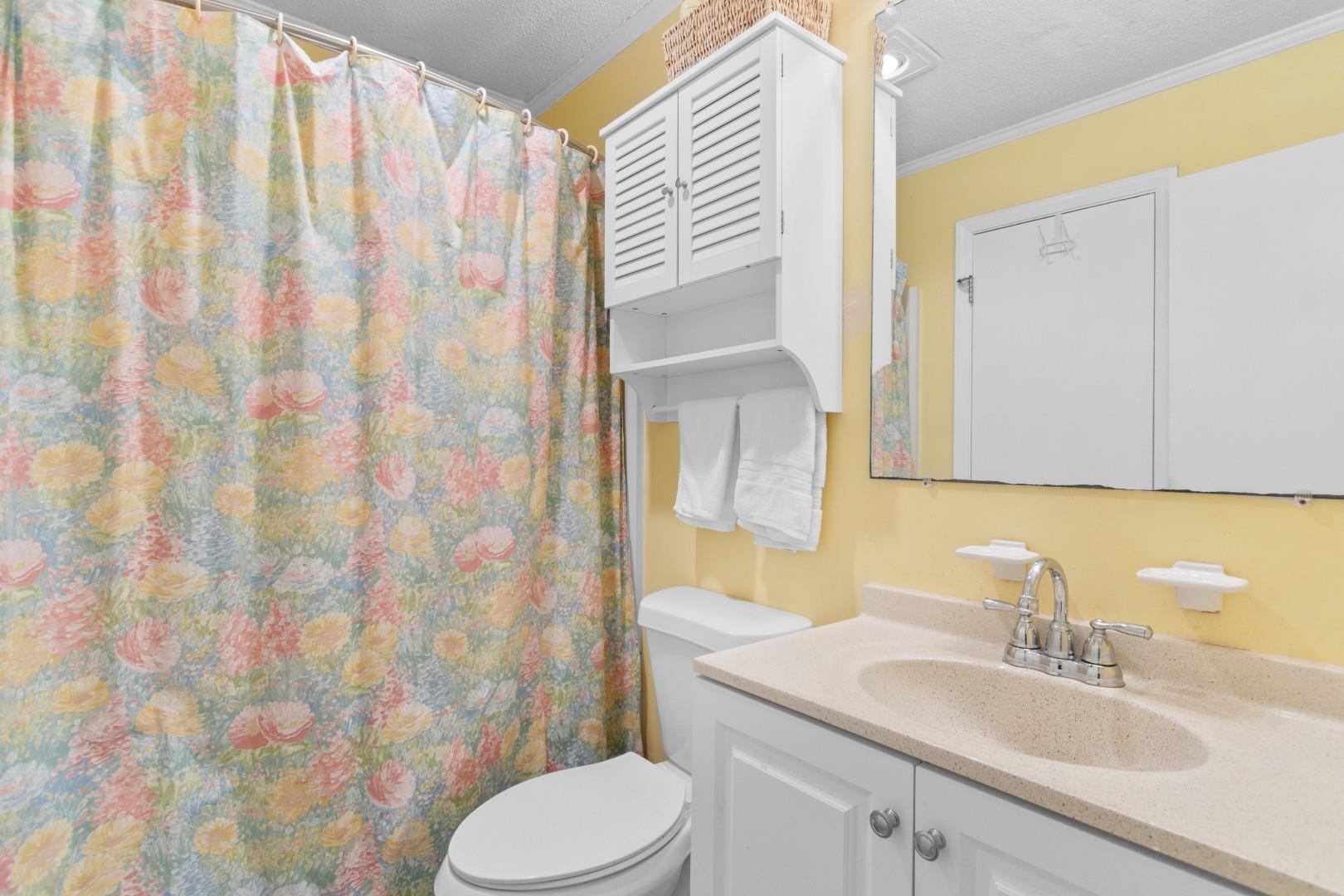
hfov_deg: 93.3
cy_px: 448
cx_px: 672
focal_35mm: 17
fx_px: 635
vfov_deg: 70.4
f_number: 4.8
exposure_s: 1/3
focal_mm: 11.5
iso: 100
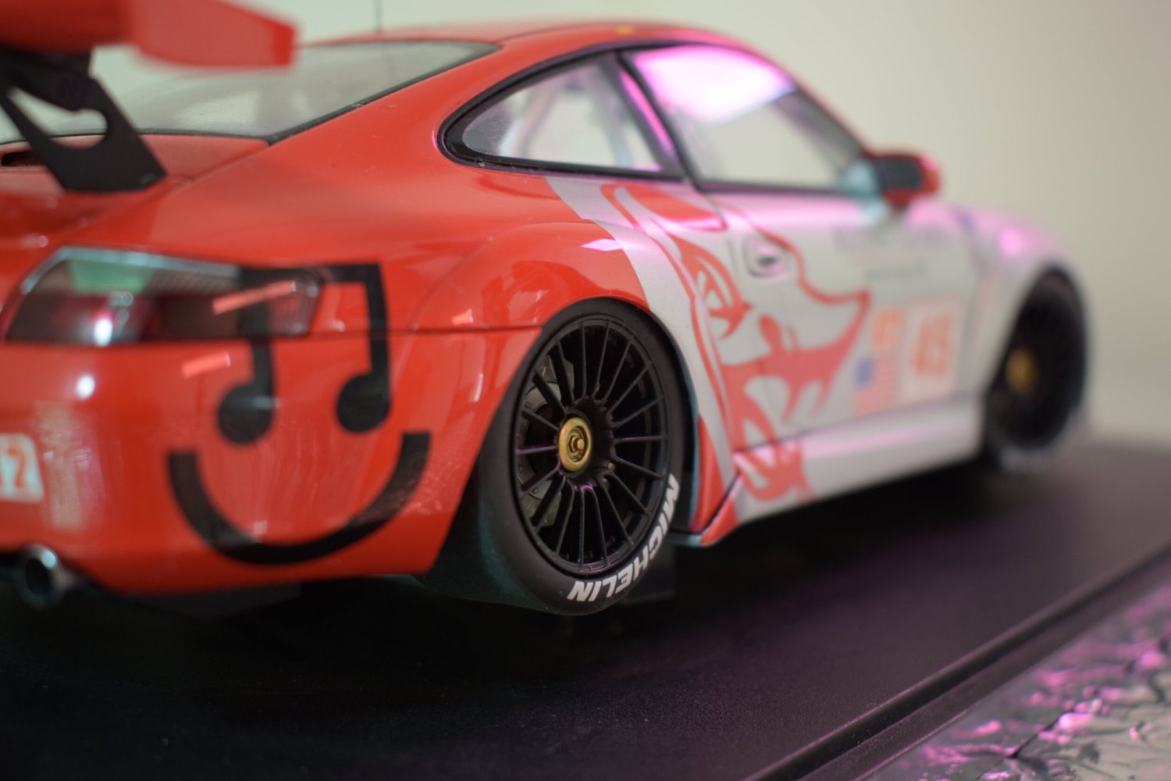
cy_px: 390
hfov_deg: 41.1
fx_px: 1561
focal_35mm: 48
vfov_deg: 28.1
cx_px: 586
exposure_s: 1/50
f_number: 4.5
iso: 400
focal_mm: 32
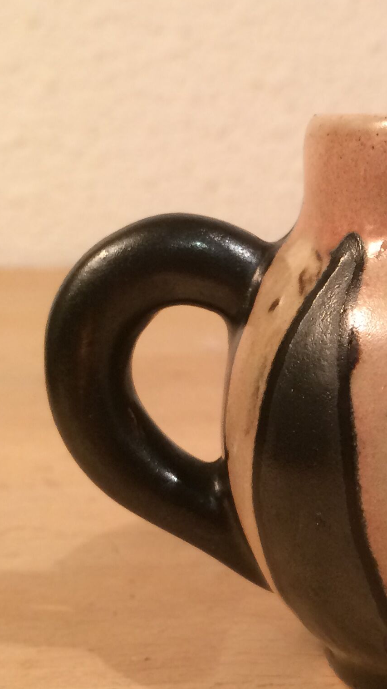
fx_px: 1241
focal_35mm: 68
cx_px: 508
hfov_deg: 16.7
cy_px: 358
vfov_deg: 31.0
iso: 50
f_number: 2.2
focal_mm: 4.15
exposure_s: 1/33
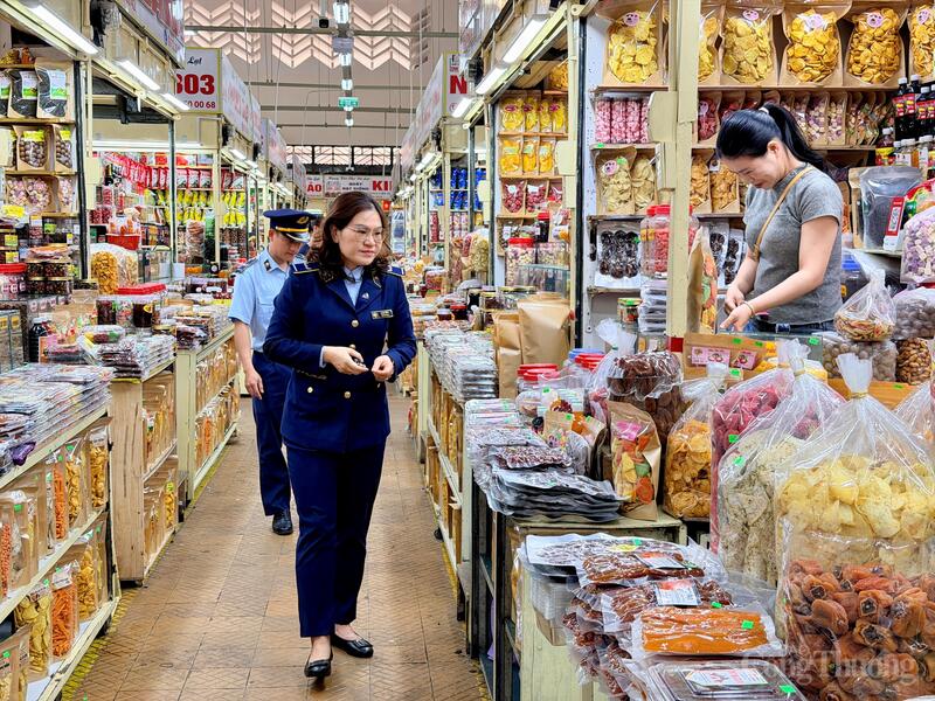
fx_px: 1297
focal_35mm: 48
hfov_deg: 39.7
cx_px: 468
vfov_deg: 30.3
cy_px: 350
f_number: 1.78
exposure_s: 1/121
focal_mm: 6.76
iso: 64
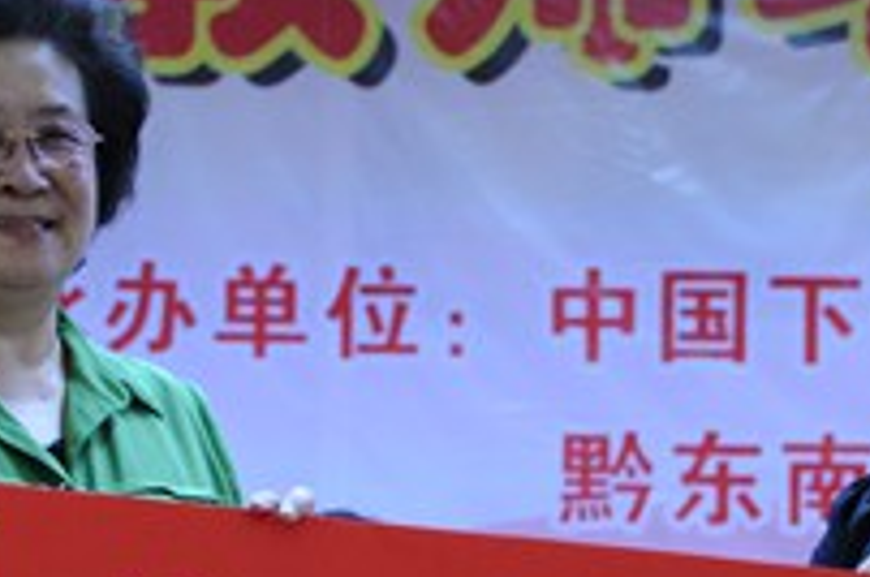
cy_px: 566
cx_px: 435
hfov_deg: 8.9
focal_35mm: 232
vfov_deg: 5.9
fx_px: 5598
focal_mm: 78
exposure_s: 1/50
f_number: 5.6
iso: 3200
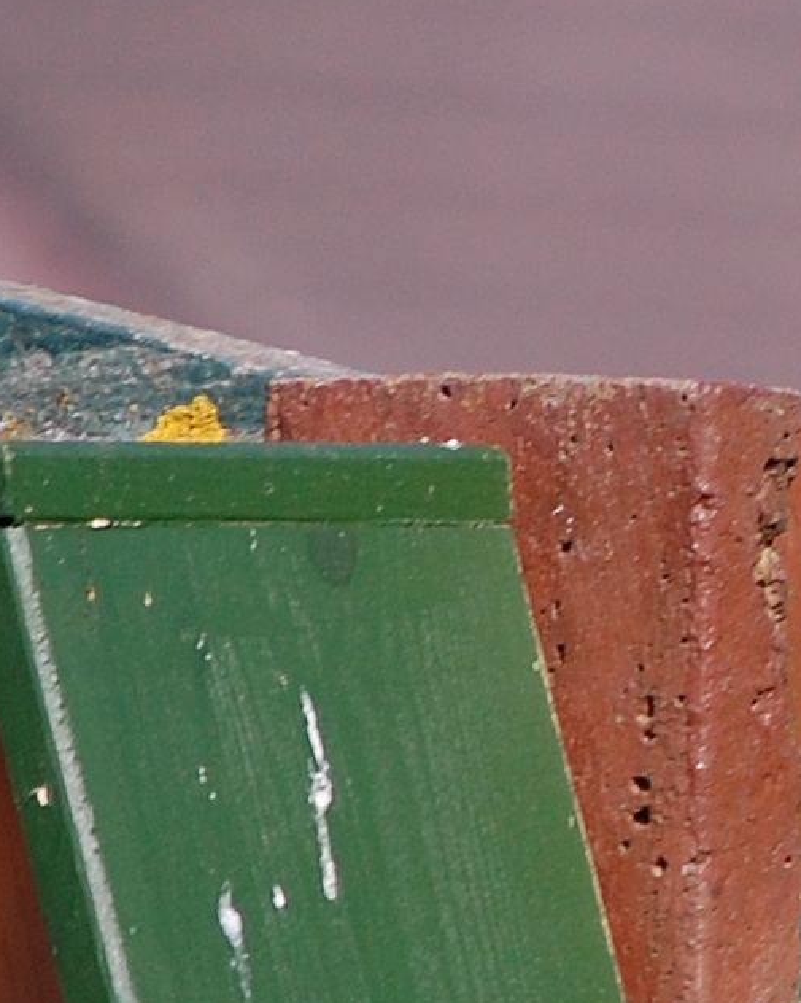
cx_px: 1187
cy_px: 502
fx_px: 39806
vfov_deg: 1.4
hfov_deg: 1.2
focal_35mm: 1342
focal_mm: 200
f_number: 5.6
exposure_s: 1/1000
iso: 320
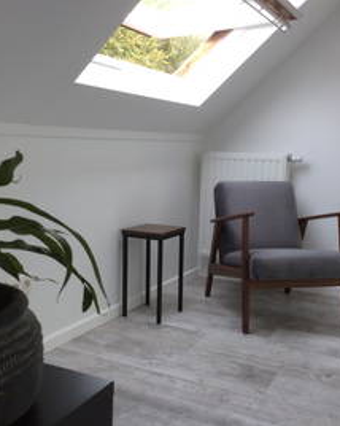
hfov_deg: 35.6
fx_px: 529
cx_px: 151
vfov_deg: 43.9
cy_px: 213
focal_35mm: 42
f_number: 2.4
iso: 32
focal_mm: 3.3
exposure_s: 1/184
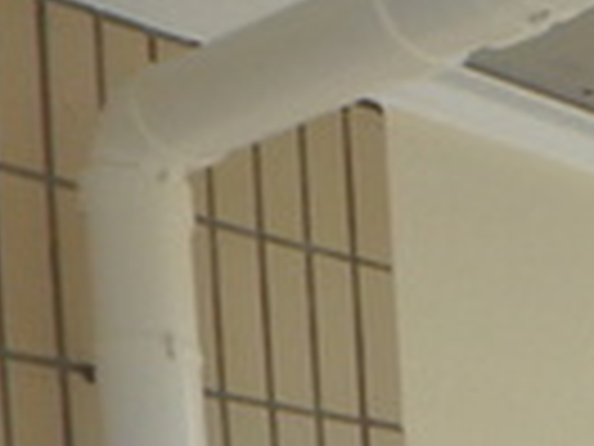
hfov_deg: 12.8
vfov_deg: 11.5
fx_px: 1905
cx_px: 1498
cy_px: 998
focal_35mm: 111
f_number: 3.5
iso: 125
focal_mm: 3.7
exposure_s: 1/200
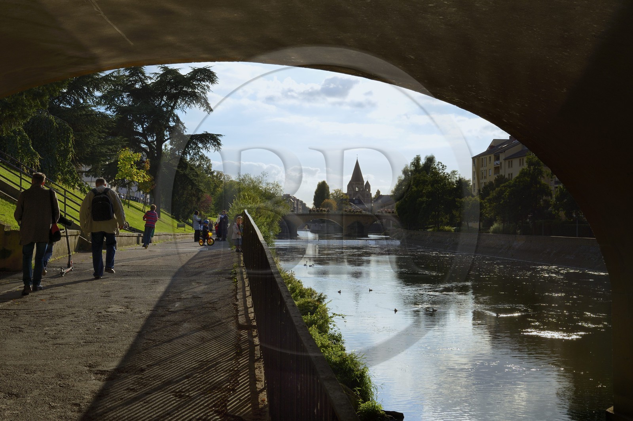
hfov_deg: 38.2
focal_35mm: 52
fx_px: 914
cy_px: 210
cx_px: 316
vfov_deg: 25.9
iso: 200
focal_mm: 52
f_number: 18
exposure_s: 1/160
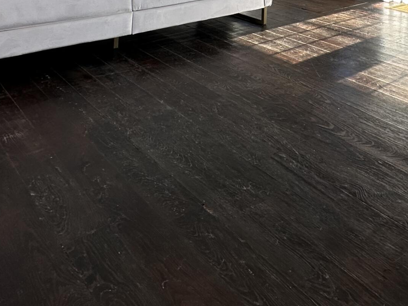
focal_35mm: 39
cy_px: -110
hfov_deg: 46.8
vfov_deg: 28.7
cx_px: 285
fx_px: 460
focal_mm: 2.22
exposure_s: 1/145
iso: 40
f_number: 2.2
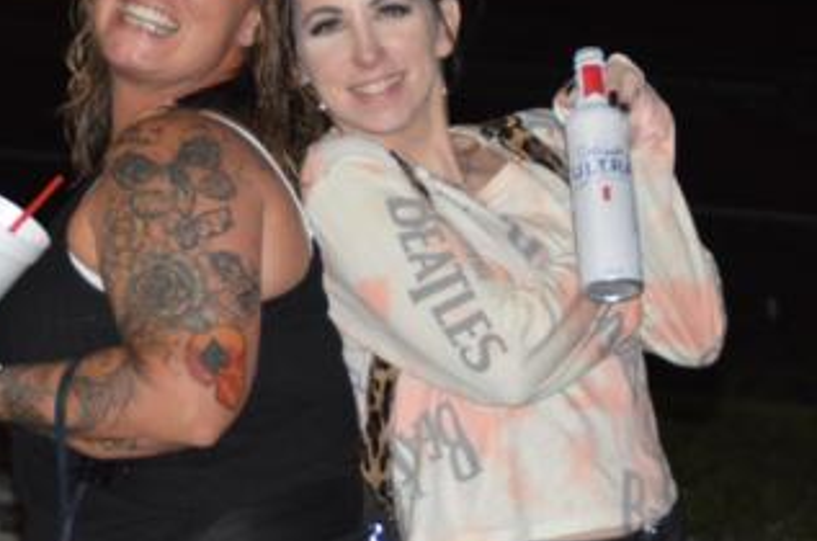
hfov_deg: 9.2
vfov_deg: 6.1
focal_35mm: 225
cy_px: 144
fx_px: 5091
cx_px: 327
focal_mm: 95
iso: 3200
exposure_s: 1/60
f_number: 5.6
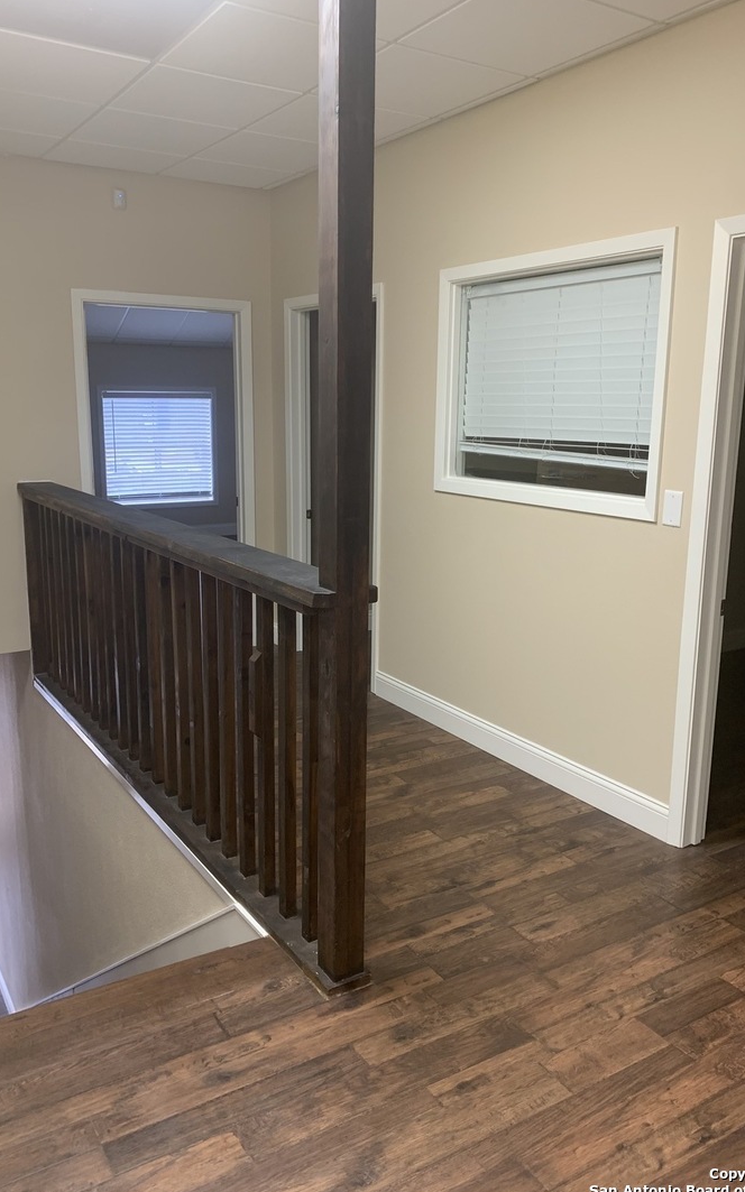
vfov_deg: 66.5
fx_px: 910
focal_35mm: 28
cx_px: 376
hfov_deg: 44.5
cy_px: 594
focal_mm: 4.25
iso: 100
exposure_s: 1/41
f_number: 1.8
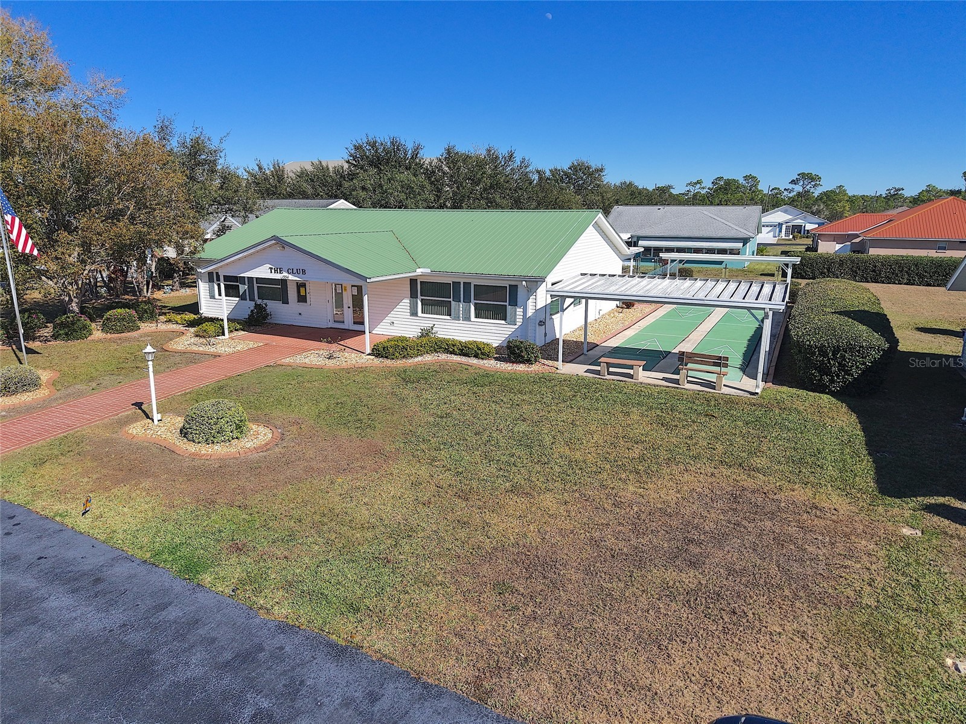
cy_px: 362
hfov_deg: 71.6
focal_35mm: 24
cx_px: 483
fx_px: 670
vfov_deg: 56.8
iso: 100
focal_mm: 8.67
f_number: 1.8
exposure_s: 1/6400
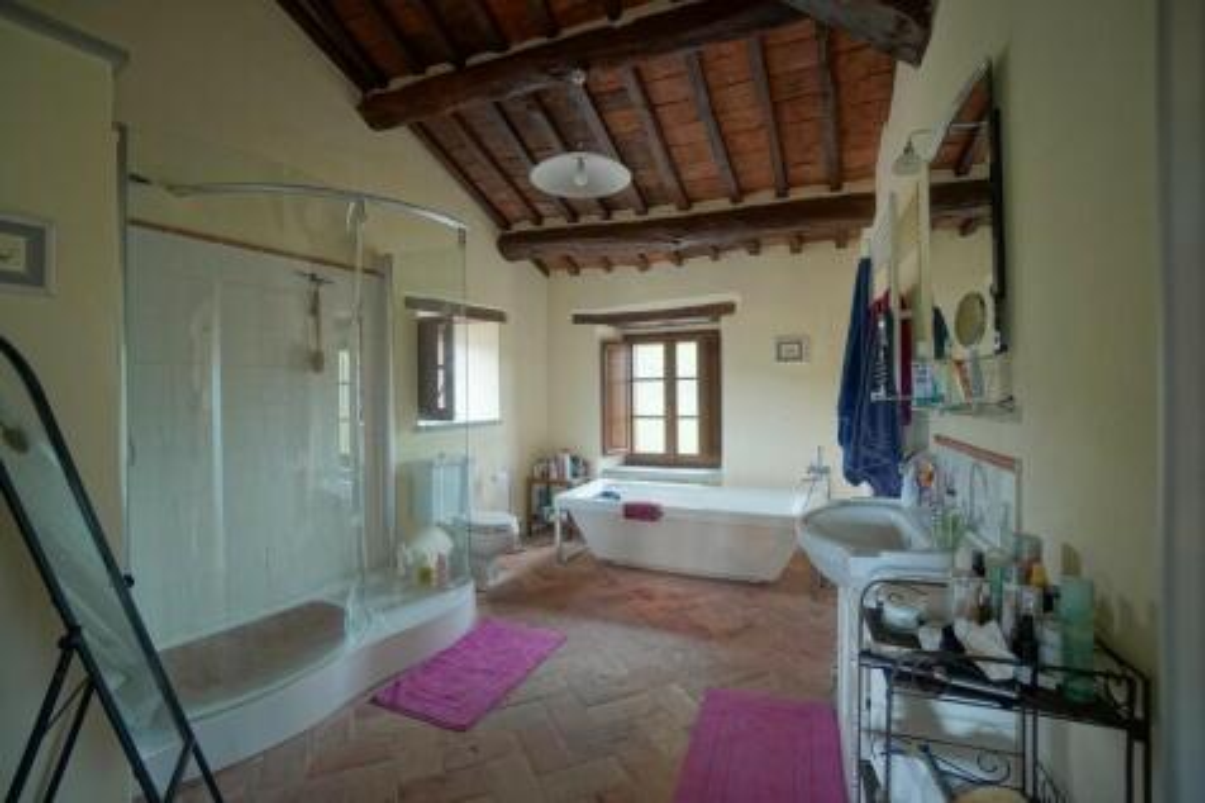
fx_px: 502
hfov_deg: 100.4
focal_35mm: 15
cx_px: 602
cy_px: 402
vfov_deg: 77.3
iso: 1250
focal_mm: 10
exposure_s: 1/30
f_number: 4
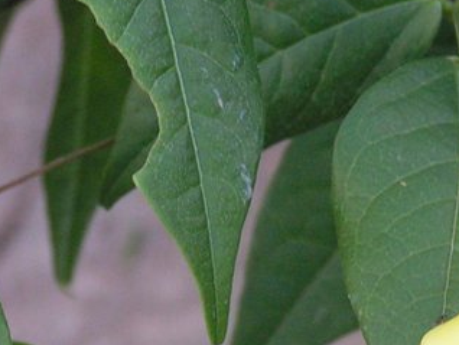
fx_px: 5640
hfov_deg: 4.7
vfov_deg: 3.5
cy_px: 348
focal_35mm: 425
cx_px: 430
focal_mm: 22
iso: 125
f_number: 3.2
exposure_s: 1/160
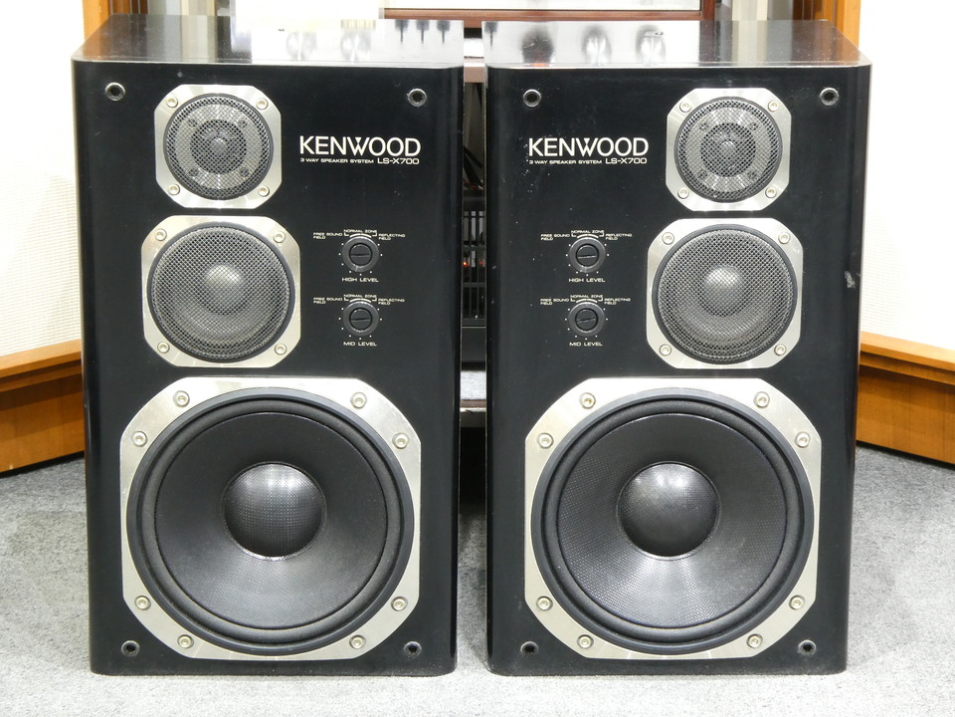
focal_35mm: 79
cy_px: 358
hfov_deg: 24.7
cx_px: 478
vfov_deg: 18.7
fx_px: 2179
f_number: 5.5
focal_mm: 14.1
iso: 400
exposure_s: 1/1.6
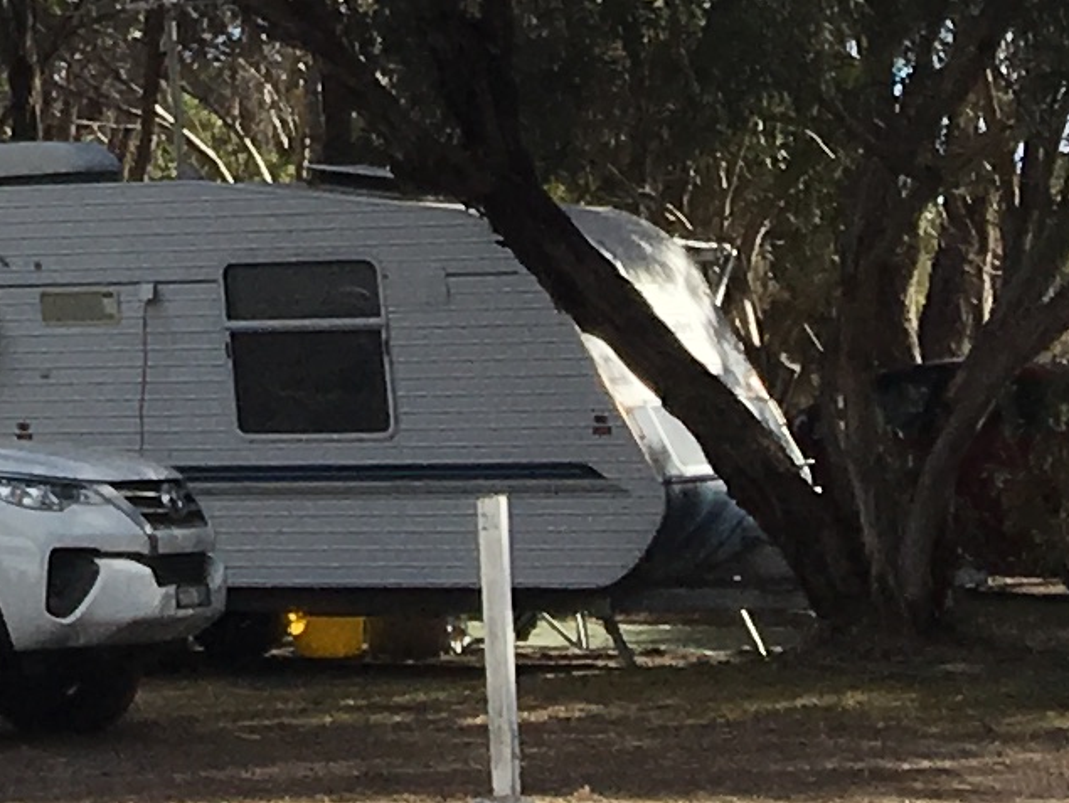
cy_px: -1660
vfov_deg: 7.1
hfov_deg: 10.1
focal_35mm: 184
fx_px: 5685
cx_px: -928
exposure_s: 1/1304
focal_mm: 4.15
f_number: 2.2
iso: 25
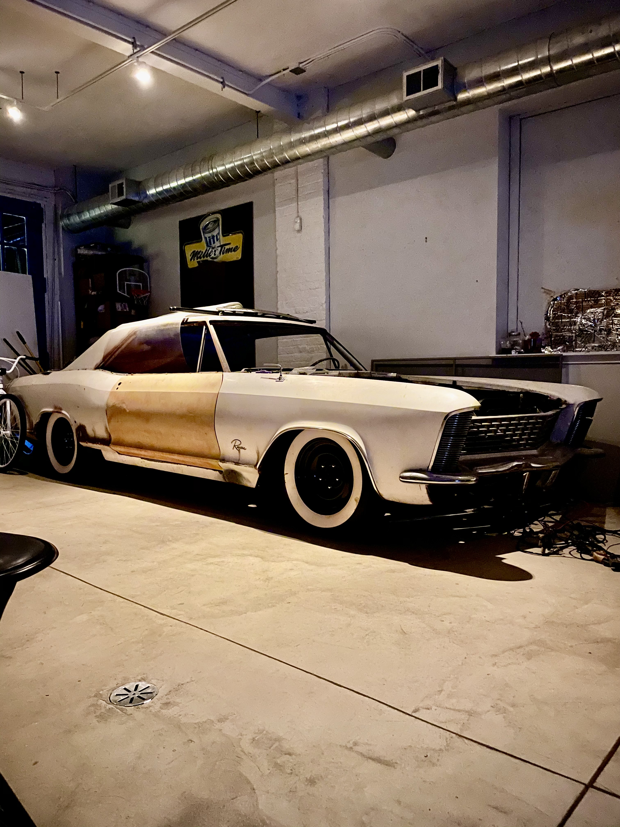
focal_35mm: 26
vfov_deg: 67.3
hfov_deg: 53.1
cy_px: 414
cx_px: 310
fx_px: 621
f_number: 1.6
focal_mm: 4.2
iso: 1000
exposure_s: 1/7
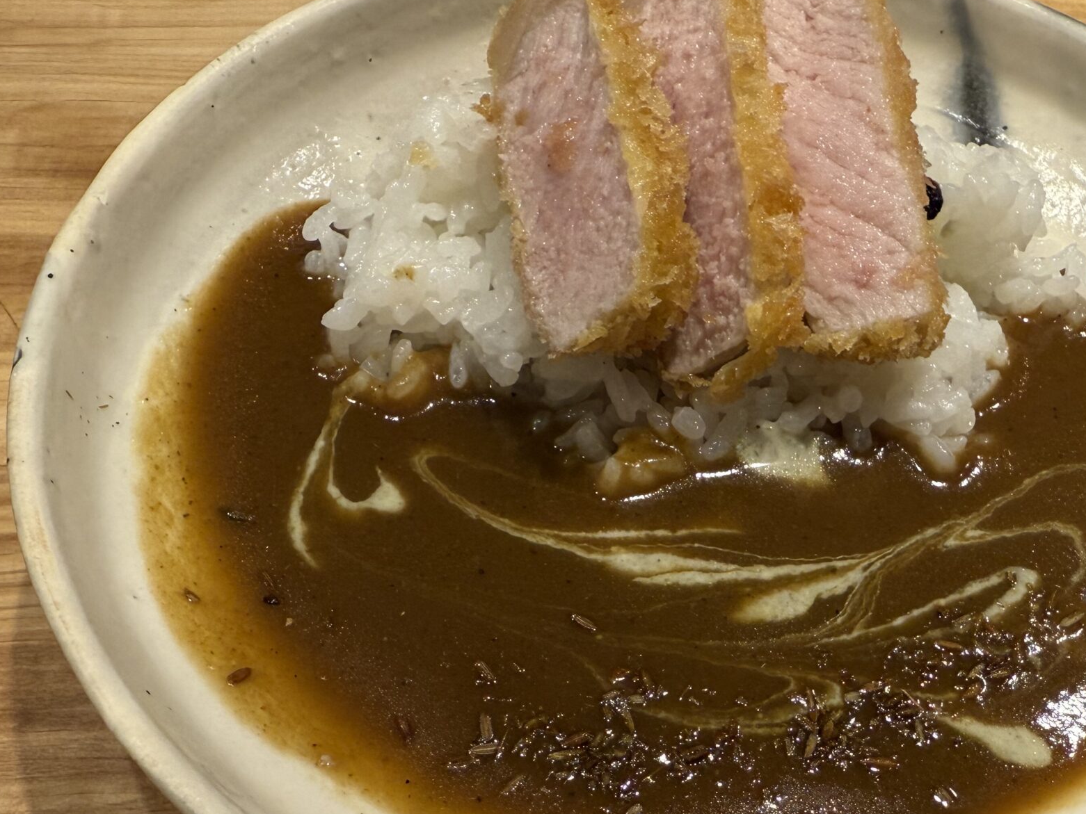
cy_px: 523
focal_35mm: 41
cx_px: 604
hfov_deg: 45.7
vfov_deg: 34.9
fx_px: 1286
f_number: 2.2
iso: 160
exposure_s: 1/120
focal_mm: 2.22
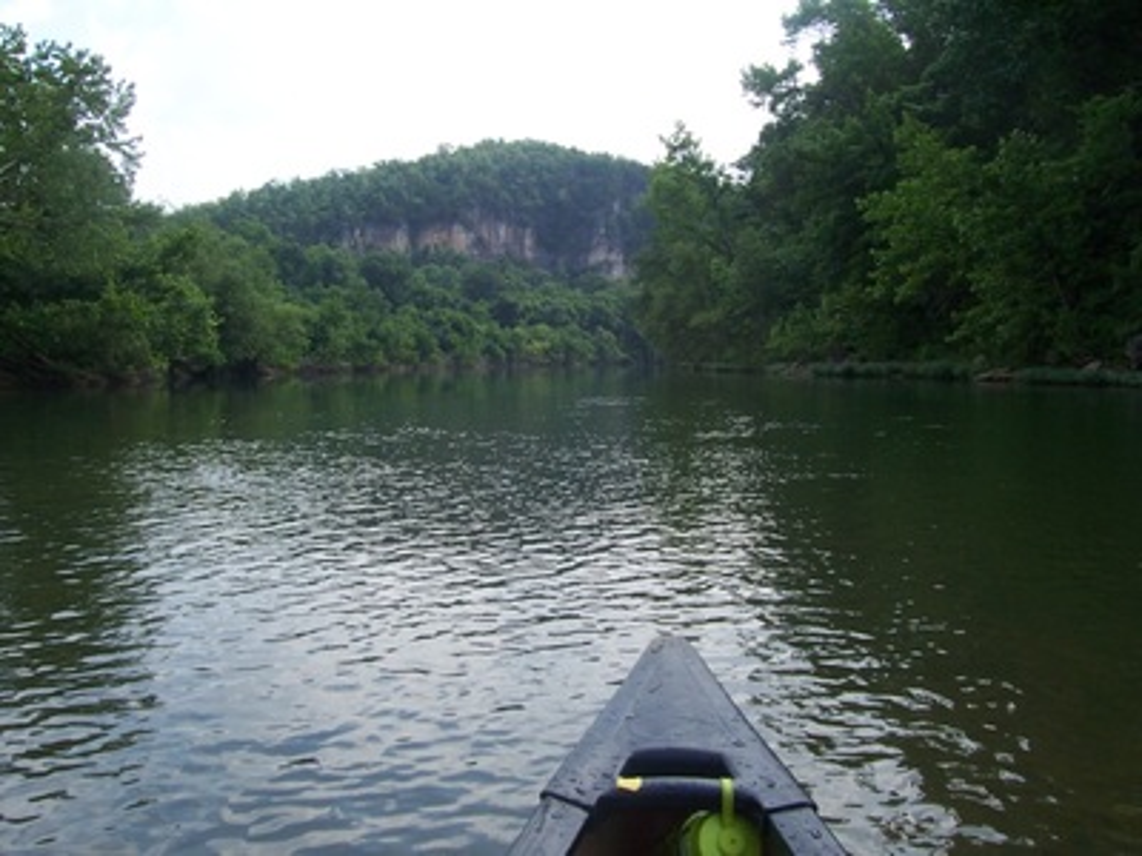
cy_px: 428
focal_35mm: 34
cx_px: 571
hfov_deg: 54.0
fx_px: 1122
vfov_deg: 41.8
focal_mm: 5.6
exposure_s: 1/250
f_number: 5.6
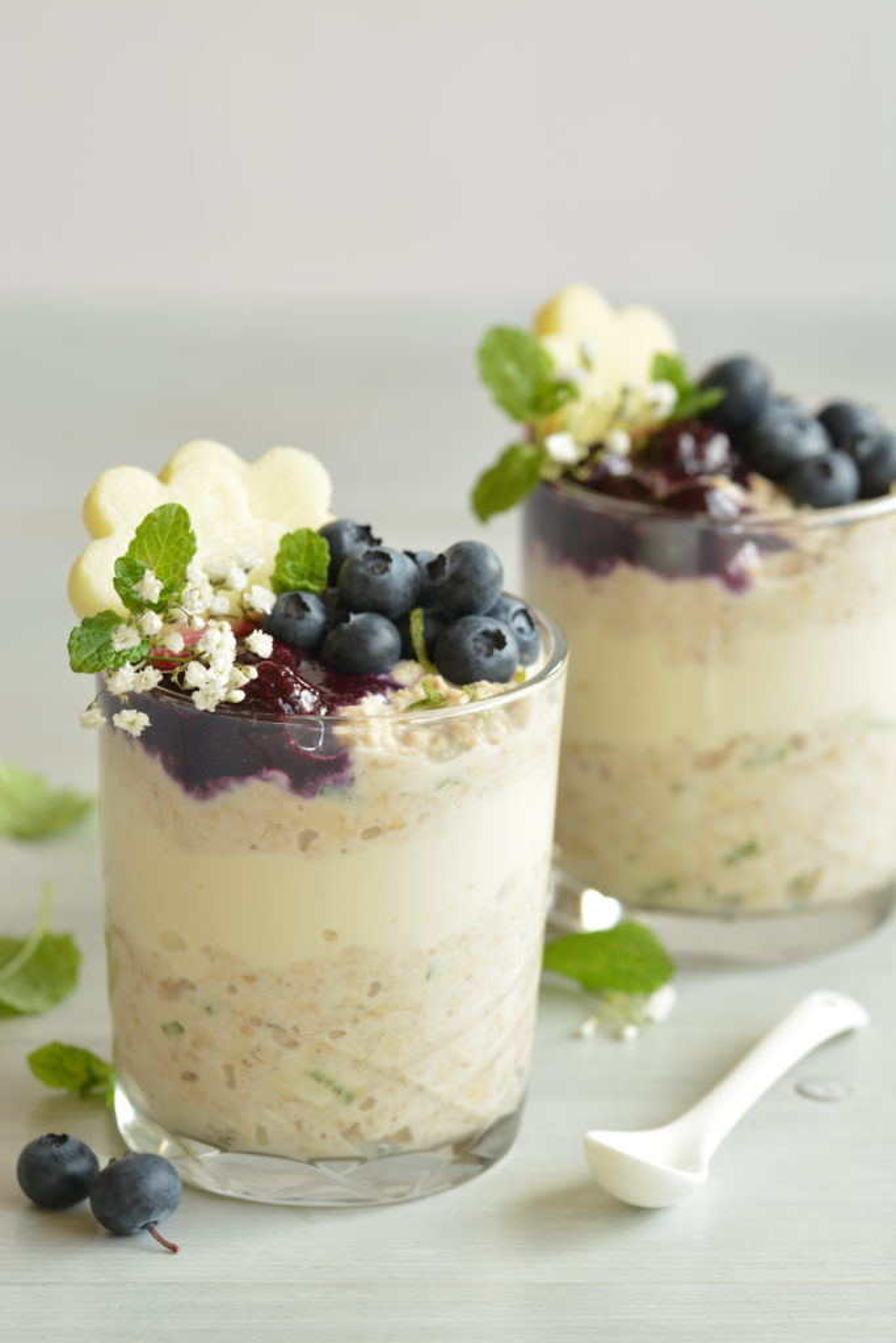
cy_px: 672
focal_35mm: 158
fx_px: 5878
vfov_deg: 13.0
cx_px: 448
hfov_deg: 8.7
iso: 200
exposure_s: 1/40
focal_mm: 105
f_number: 8
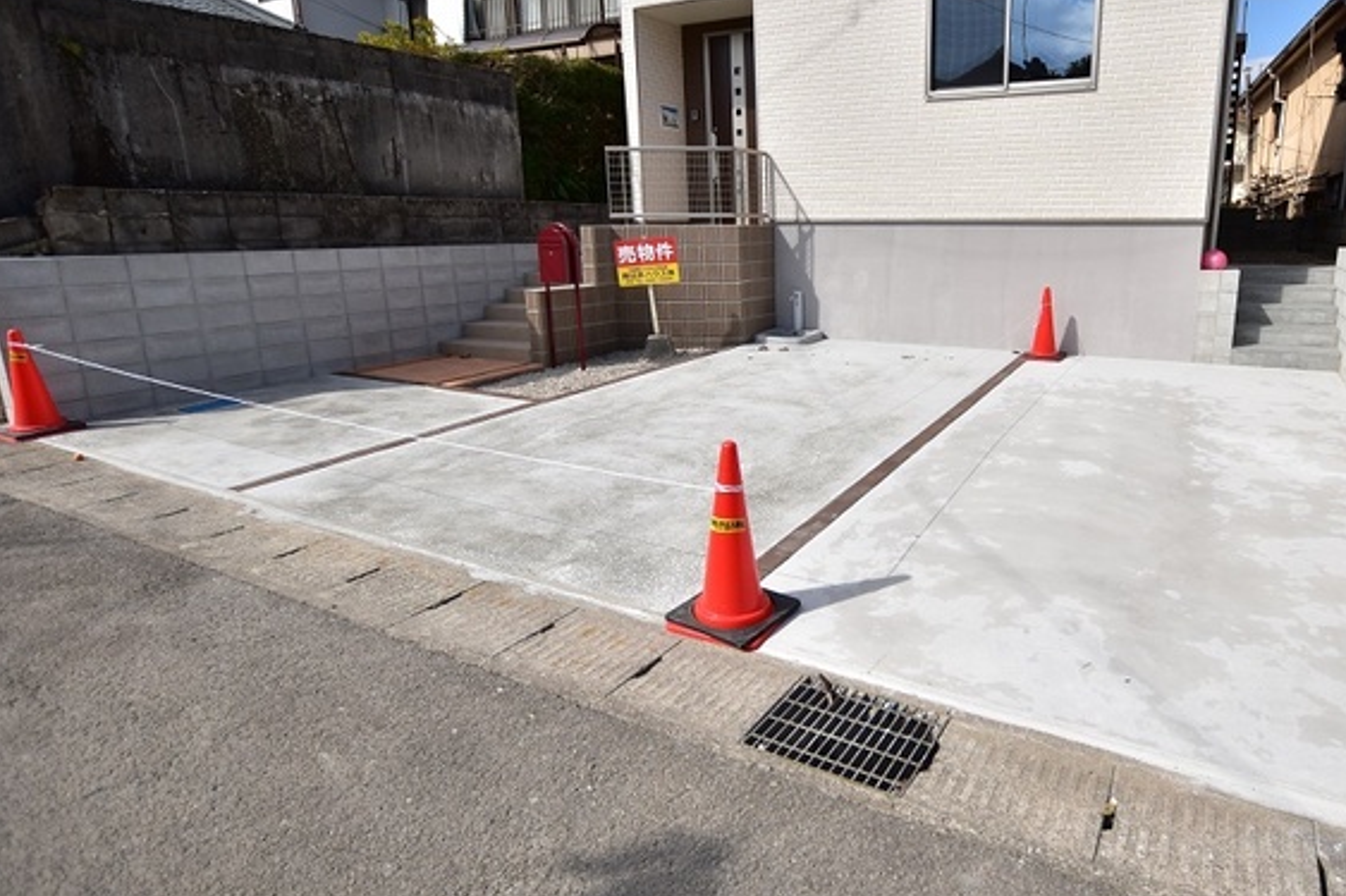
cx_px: 846
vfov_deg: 61.8
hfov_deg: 82.3
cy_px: 413
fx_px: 748
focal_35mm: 20
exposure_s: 1/2500
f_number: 3.5
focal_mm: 10
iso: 160
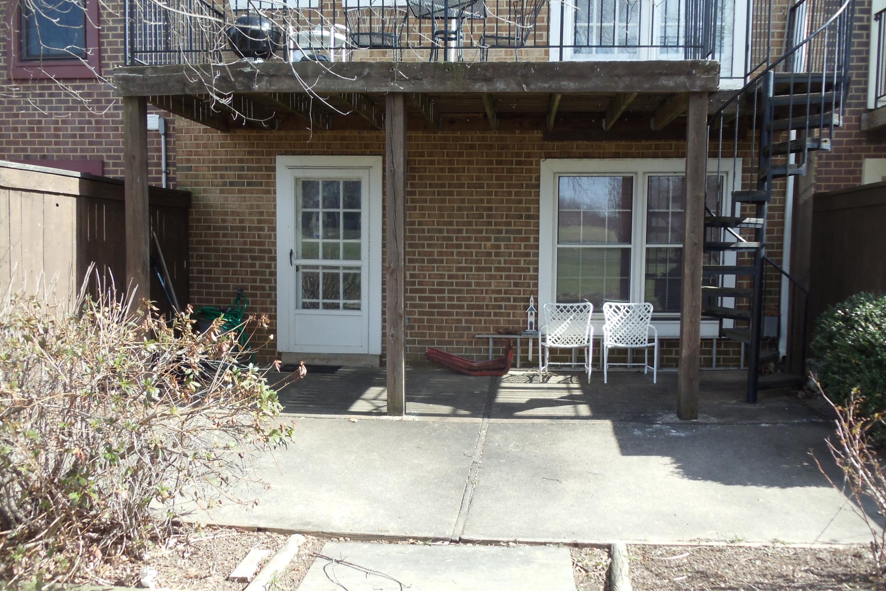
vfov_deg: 29.2
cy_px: 329
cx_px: 443
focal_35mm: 46
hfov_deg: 42.7
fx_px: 1132
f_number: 3.5
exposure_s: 1/250
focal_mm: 6
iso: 100
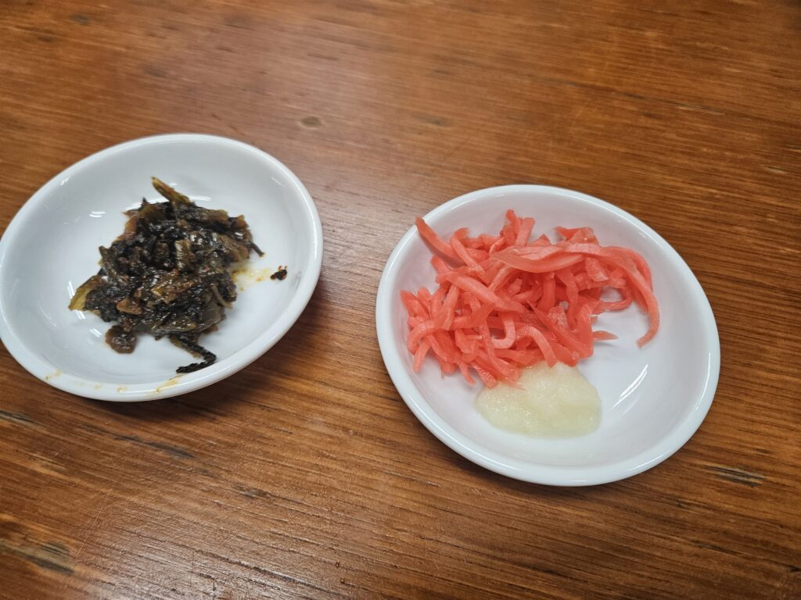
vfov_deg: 58.9
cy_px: 300
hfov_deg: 73.9
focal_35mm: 23
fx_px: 532
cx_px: 400
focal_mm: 5.4
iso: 200
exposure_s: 1/120
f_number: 1.8
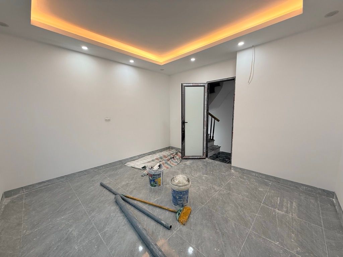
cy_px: 128
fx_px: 139
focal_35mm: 14
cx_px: 172
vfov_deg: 85.7
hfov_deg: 102.1
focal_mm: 2.22
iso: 100
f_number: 2.2
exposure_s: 1/100
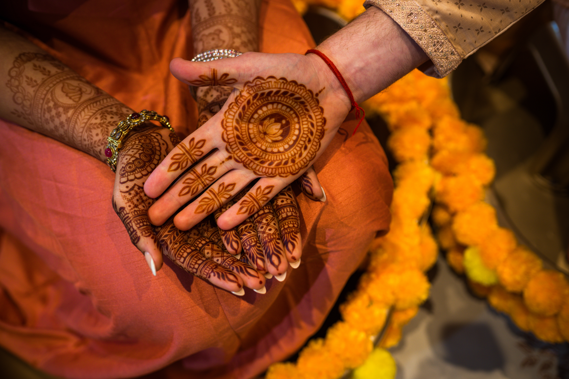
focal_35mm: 35
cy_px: 190
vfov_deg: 37.9
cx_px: 284
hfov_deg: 54.4
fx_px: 553
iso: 500
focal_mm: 35
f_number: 2.5
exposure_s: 1/200
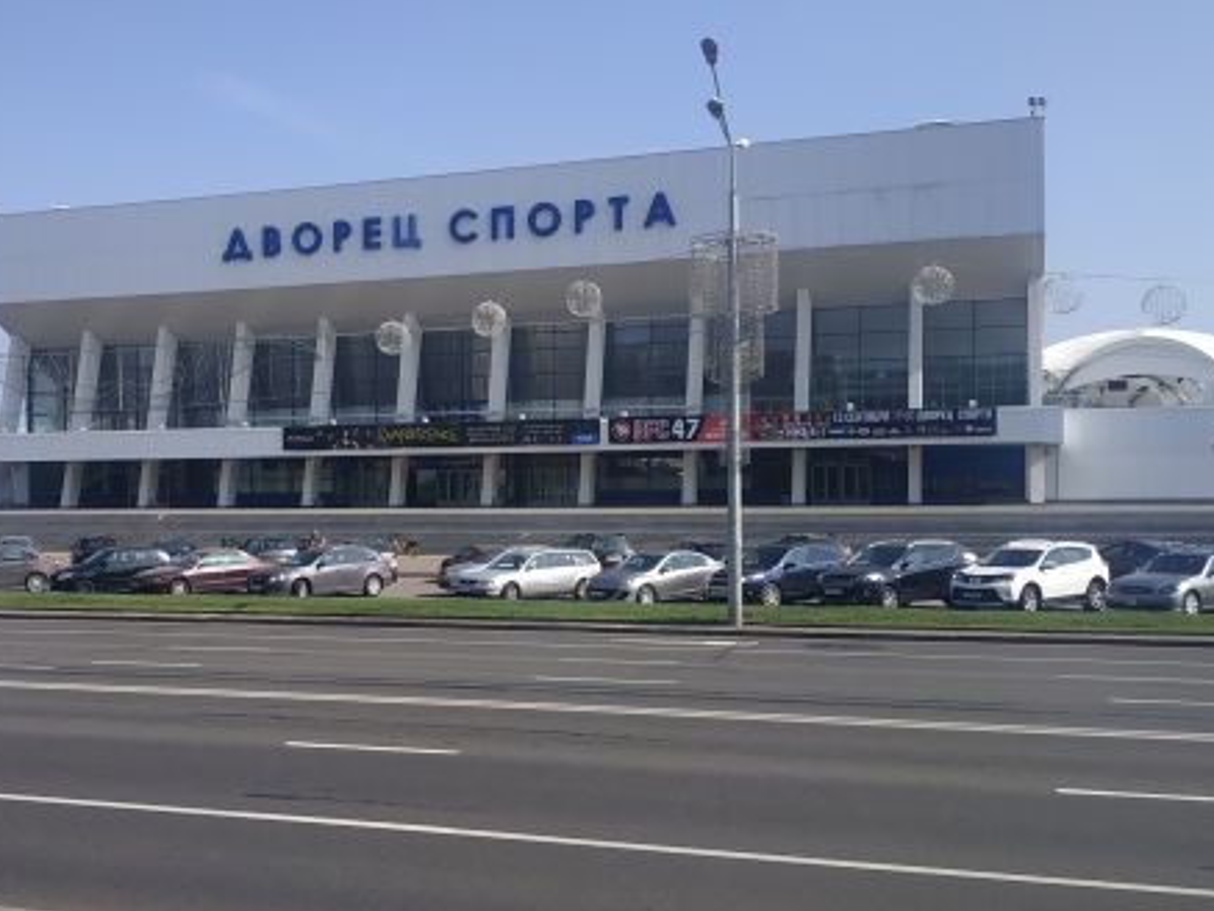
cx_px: 415
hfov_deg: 46.1
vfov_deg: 36.0
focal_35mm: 40
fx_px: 1403
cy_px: 493
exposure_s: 1/1783
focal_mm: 3.94
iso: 100
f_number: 1.9
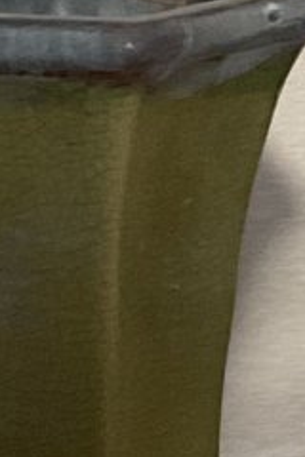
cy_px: 298
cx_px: 756
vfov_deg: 10.8
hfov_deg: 6.8
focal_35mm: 190
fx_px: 2414
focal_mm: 3
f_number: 1.8
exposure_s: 1/50
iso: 250
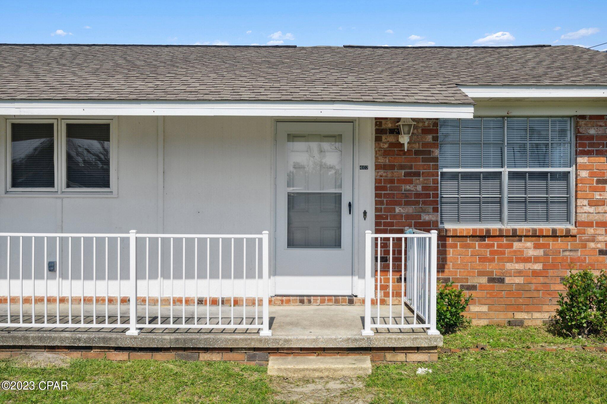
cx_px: 304
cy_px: 202
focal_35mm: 36
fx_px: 607
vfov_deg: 36.9
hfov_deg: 53.1
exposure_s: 1/320
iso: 200
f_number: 10
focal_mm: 24
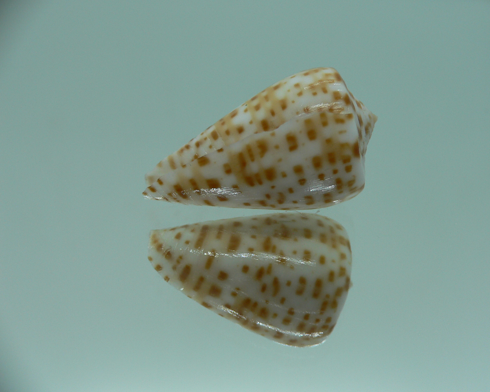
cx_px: 264
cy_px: 194
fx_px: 537
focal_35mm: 37
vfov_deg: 40.1
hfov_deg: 49.0
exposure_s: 1/80
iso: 80
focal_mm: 4.6
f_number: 2.8
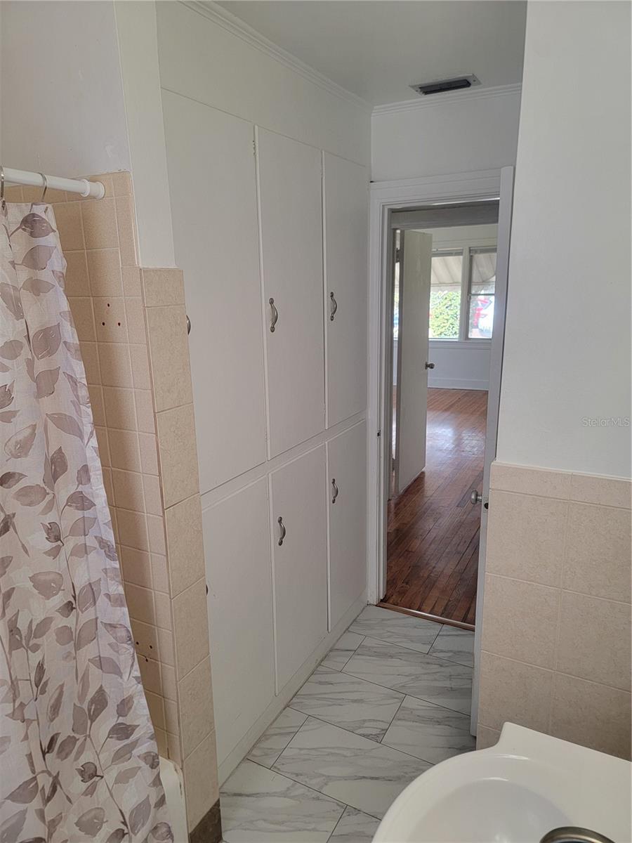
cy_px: 422
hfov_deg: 56.8
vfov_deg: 71.6
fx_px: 584
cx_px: 316
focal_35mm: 24
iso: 160
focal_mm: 6.7
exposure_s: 1/120
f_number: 1.8
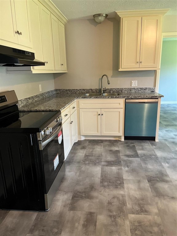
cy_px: 118
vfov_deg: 67.3
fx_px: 177
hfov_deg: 53.1
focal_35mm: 26
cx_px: 88
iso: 200
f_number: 1.6
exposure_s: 1/60
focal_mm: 5.1
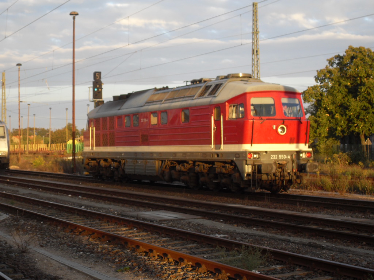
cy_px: 140
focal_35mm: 79
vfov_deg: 18.7
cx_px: 187
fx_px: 854
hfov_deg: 24.7
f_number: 4.4
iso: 120
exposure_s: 1/90
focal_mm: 13.5
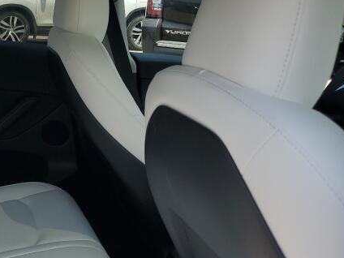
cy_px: 170
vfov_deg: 29.5
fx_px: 487
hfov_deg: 36.6
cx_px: 37
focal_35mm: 49
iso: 50
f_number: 1.5
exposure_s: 1/2500
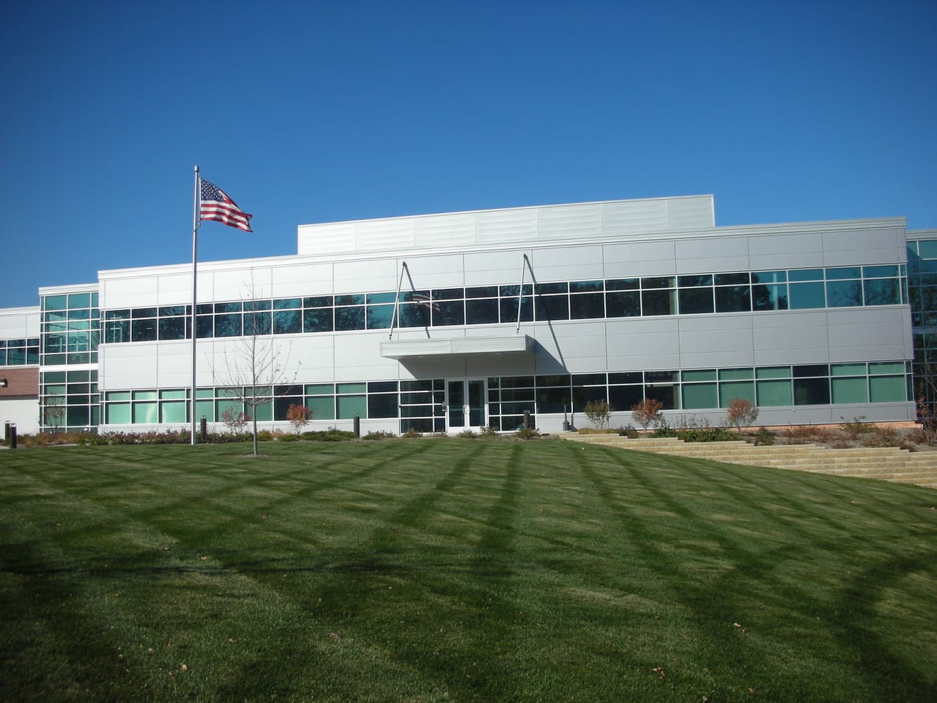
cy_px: 352
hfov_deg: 52.6
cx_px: 468
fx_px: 947
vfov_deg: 40.7
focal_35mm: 35
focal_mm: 5.8
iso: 50
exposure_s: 1/136
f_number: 8.5
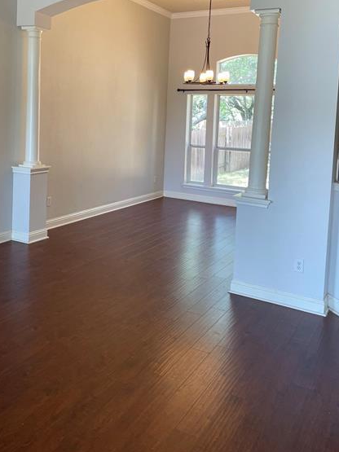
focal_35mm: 36
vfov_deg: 50.2
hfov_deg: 39.5
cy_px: 142
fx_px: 470
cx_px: 134
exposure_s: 1/120
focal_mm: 4.2
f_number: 1.6
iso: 100
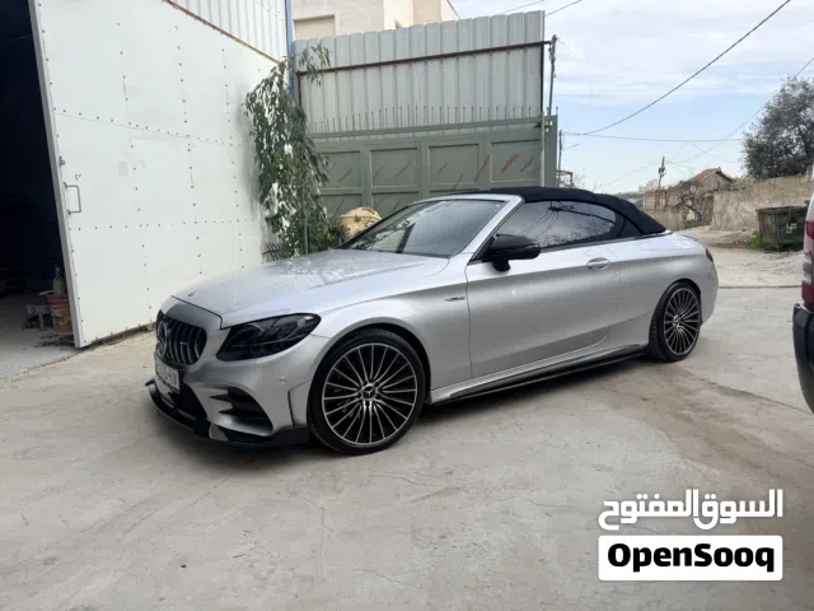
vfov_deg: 56.8
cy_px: 306
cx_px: 407
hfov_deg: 71.6
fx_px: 564
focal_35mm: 24
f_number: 1.78
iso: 80
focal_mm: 6.76
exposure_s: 1/1618
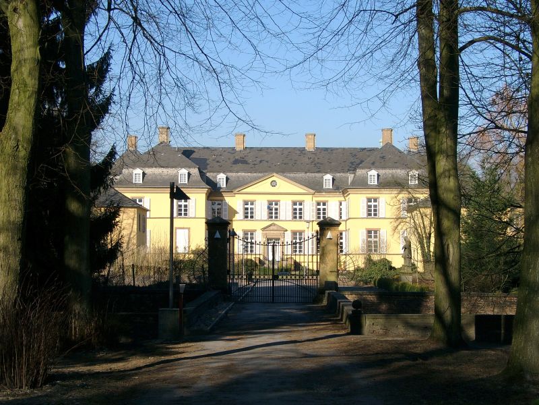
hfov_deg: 26.7
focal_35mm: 73
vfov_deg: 20.2
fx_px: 1137
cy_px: 202
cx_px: 270
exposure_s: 1/587
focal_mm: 15.12
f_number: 4
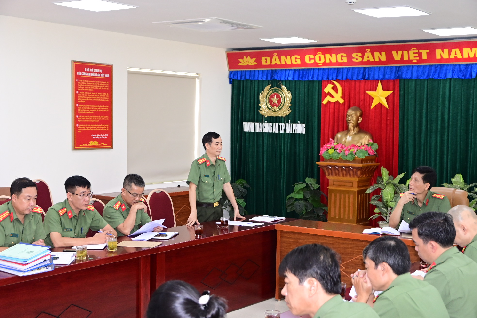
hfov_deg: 38.2
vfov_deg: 26.0
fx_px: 689
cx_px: 238
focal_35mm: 52
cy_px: 159
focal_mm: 35
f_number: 4.5
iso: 2000
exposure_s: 1/200
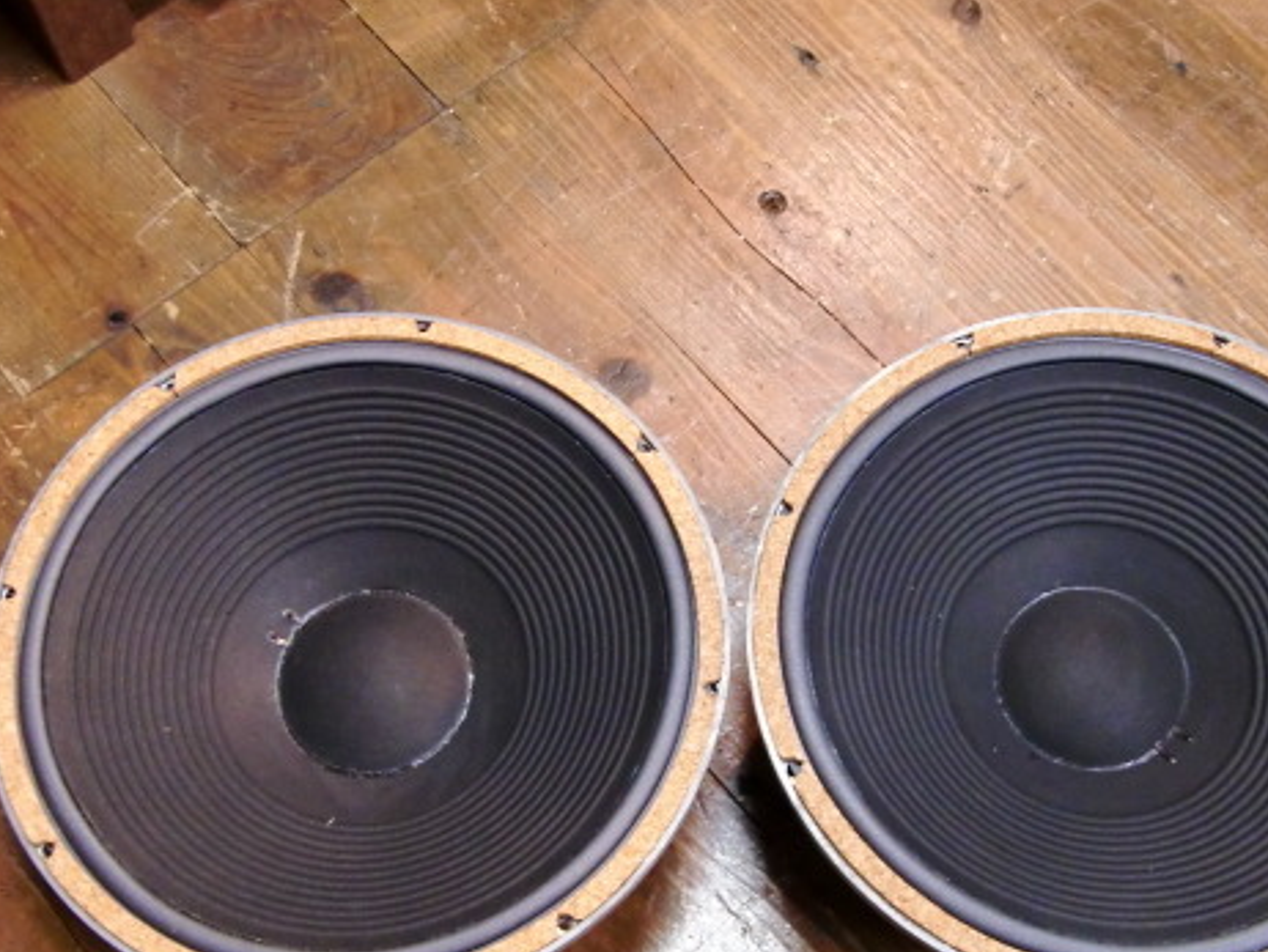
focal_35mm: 54
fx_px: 1979
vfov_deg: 26.9
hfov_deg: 35.5
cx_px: 703
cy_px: 634
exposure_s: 1/25
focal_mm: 6.9
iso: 400
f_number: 3
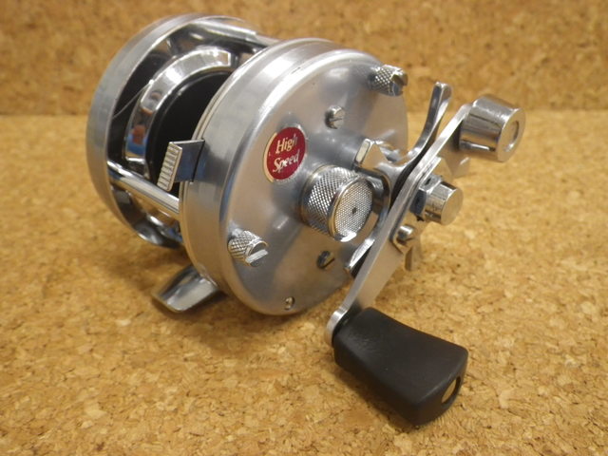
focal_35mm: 34
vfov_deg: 41.8
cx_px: 304
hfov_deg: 54.0
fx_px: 597
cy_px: 228
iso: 320
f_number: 3.8
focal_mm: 6.1
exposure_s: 1/50
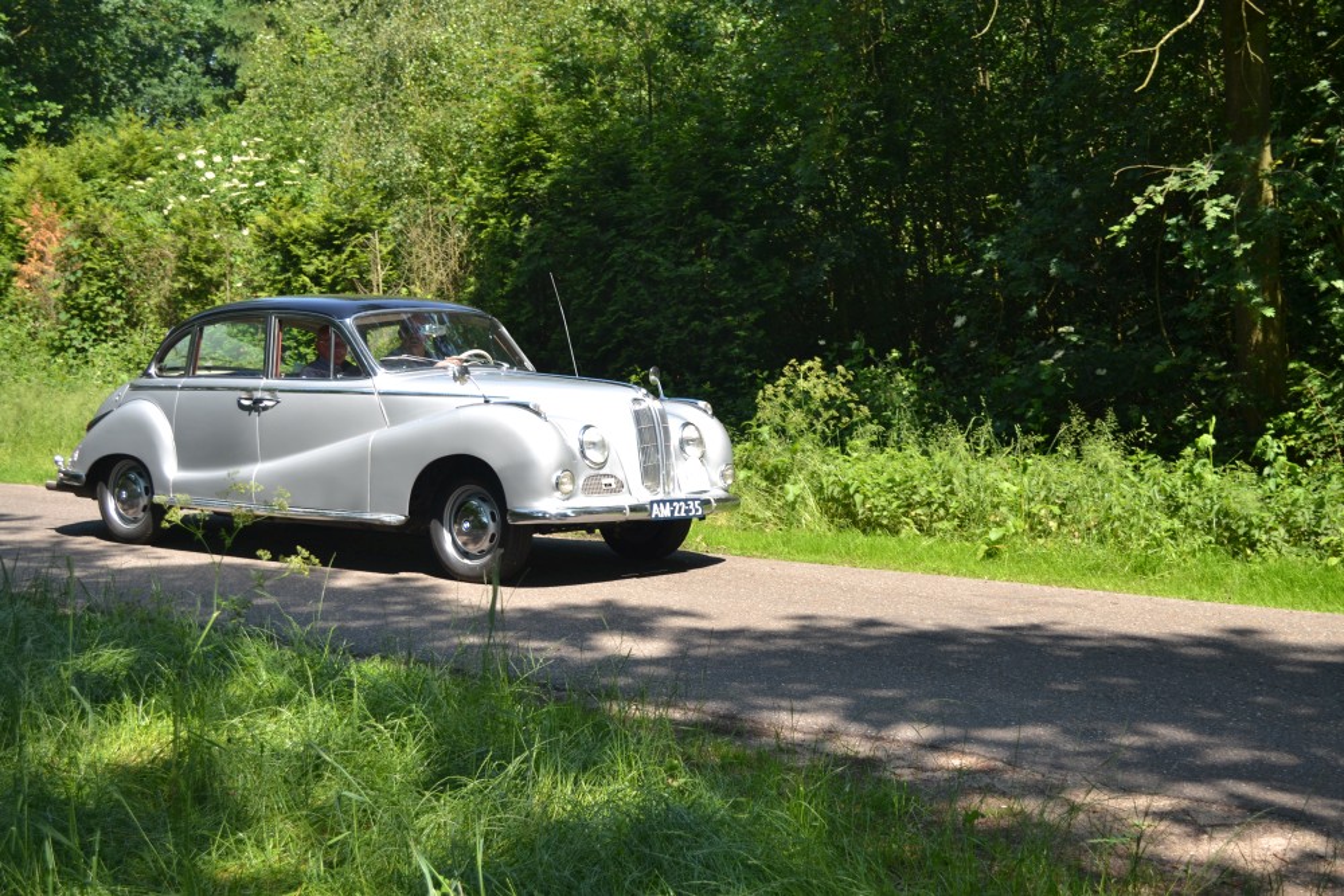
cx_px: 672
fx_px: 1960
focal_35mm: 52
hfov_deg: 37.8
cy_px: 448
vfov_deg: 25.8
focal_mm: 35
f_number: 5.6
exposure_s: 1/200
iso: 100
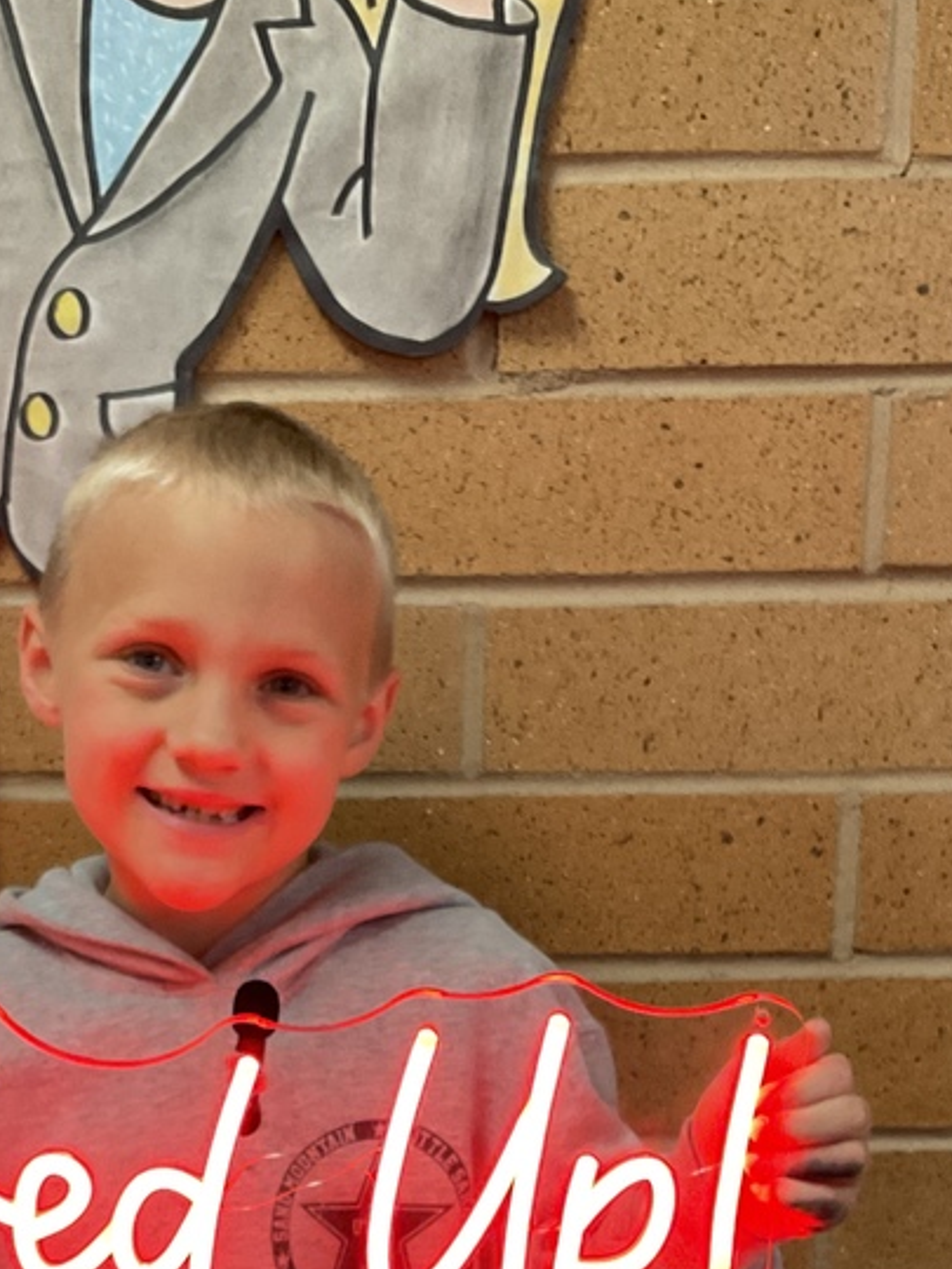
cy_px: 1102
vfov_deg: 33.4
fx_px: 2017
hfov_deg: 26.4
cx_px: 308
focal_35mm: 55
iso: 160
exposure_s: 1/60
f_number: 1.8
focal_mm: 3
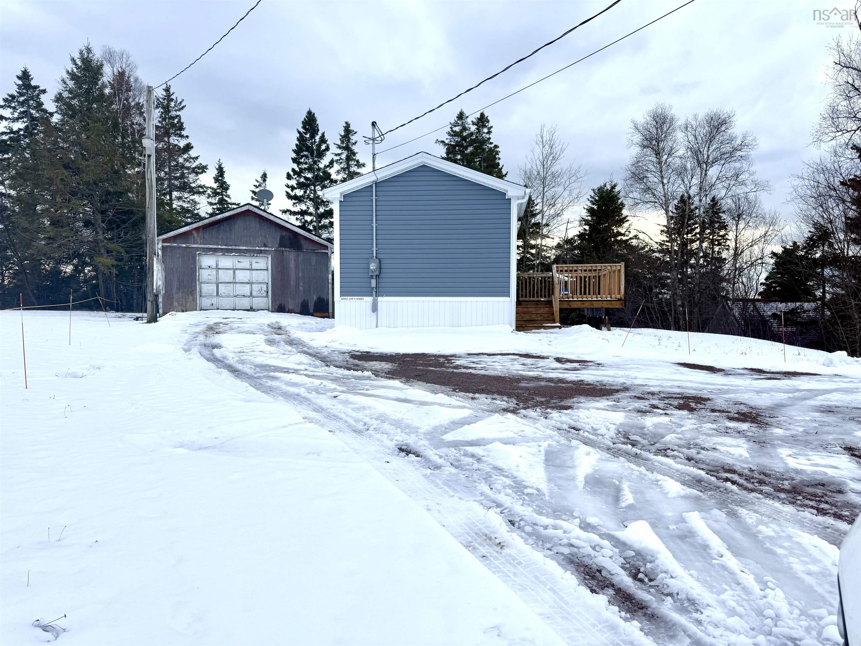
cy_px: 323
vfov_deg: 56.8
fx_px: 597
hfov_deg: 71.6
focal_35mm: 24
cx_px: 430
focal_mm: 6.76
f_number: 1.78
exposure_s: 1/1493
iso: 80
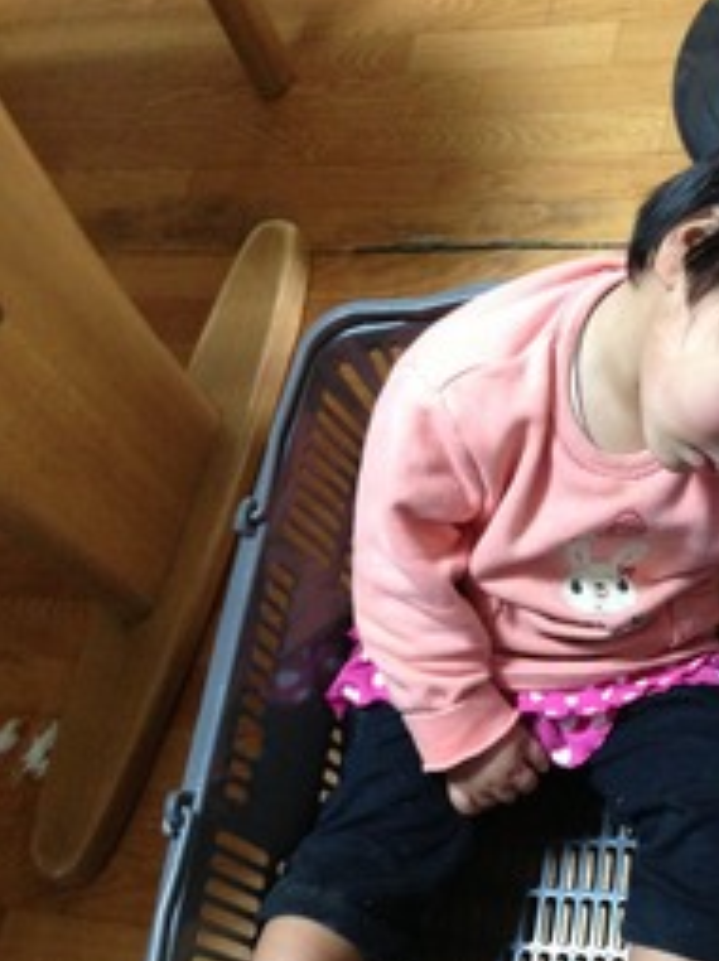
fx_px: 1443
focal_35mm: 52
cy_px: 624
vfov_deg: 36.5
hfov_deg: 27.5
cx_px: 564
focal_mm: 4.13
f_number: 2.4
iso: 320
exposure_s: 1/20
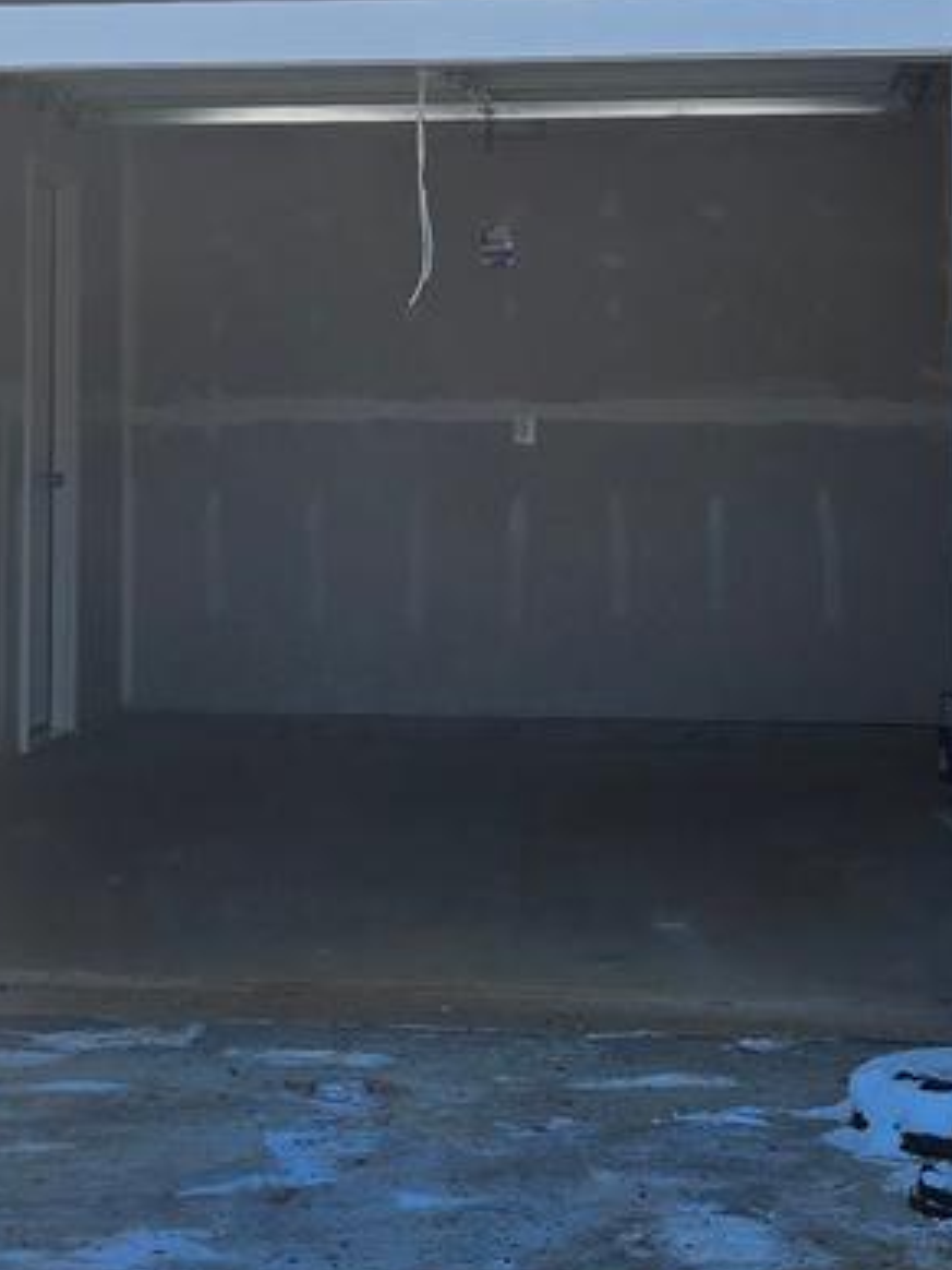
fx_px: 3337
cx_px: 128
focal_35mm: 91
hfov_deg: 16.1
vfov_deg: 21.2
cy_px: 216
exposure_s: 1/4185
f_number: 1.8
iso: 25
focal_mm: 5.4
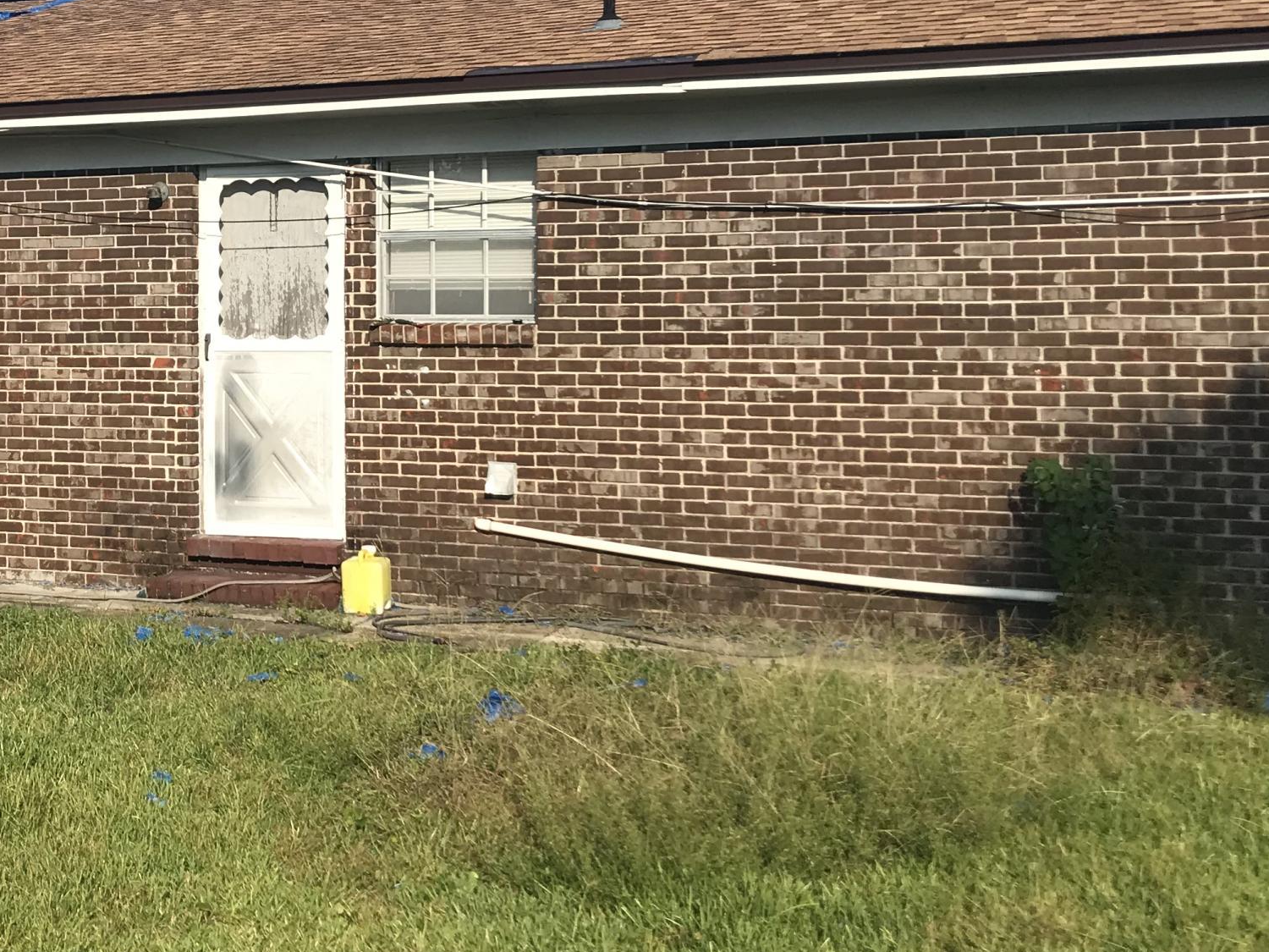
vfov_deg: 25.9
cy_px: 283
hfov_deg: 32.9
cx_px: 171
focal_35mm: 56
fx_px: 2053
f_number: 1.8
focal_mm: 3.99
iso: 20
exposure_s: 1/2336
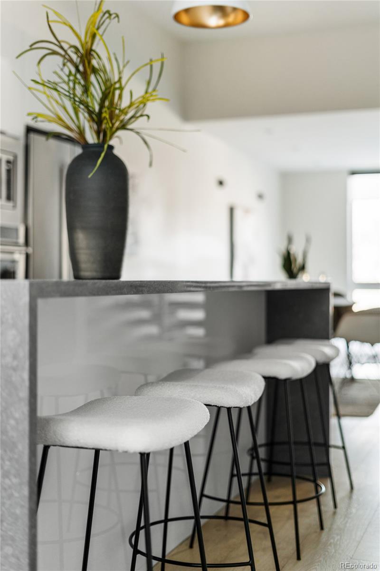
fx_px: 792
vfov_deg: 39.6
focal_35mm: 50
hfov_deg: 27.0
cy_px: 286
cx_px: 190
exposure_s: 1/40
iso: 160
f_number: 1.8
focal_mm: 50
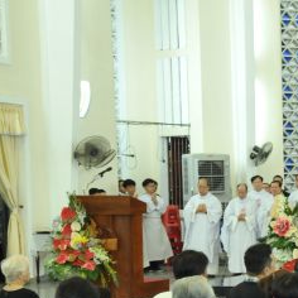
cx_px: 463
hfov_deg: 12.2
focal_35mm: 135
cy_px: 245
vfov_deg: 12.9
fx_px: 1315
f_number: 5.6
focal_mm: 50
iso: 2500
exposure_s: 1/80
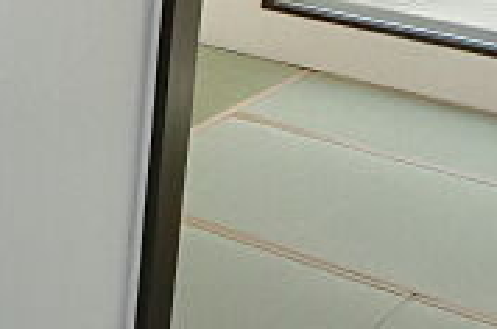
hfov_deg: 21.6
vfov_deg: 15.1
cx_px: -31
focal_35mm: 90
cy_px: 106
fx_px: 1240
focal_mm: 4.24
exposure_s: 1/125
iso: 200
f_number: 3
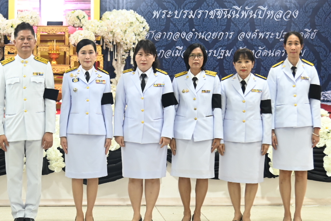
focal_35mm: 114
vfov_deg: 12.0
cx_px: 59
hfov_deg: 17.8
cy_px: 93
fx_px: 1048
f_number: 4
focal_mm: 58
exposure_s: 1/100
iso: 1000
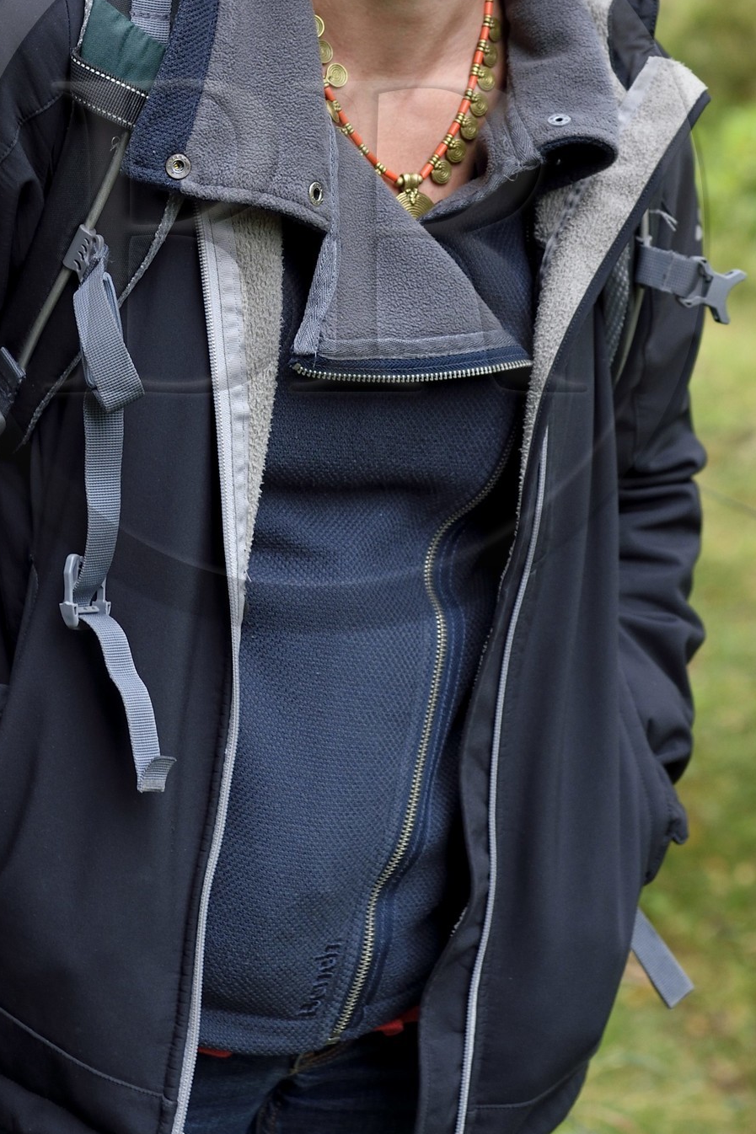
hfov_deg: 12.8
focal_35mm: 107
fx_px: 3371
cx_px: 313
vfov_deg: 18.9
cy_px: 238
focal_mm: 60
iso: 800
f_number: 5
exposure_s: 1/200
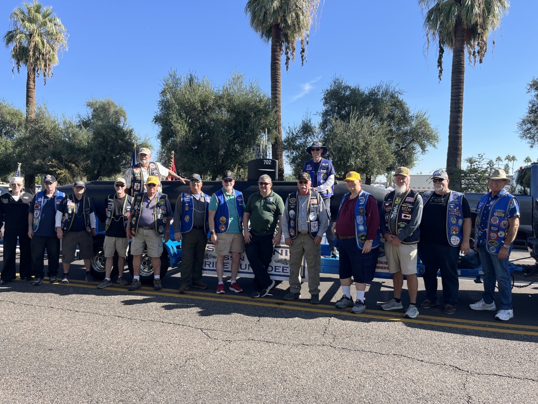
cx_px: 260
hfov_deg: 65.3
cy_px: 198
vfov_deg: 51.4
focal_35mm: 27
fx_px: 420
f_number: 1.6
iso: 50
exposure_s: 1/1477
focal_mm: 5.1
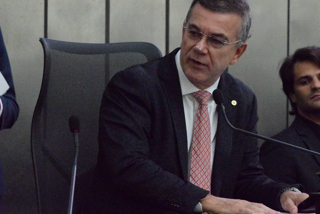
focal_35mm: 218
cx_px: 187
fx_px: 1939
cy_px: 108
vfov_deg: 6.3
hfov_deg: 9.4
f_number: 8
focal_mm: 120
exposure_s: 1/400
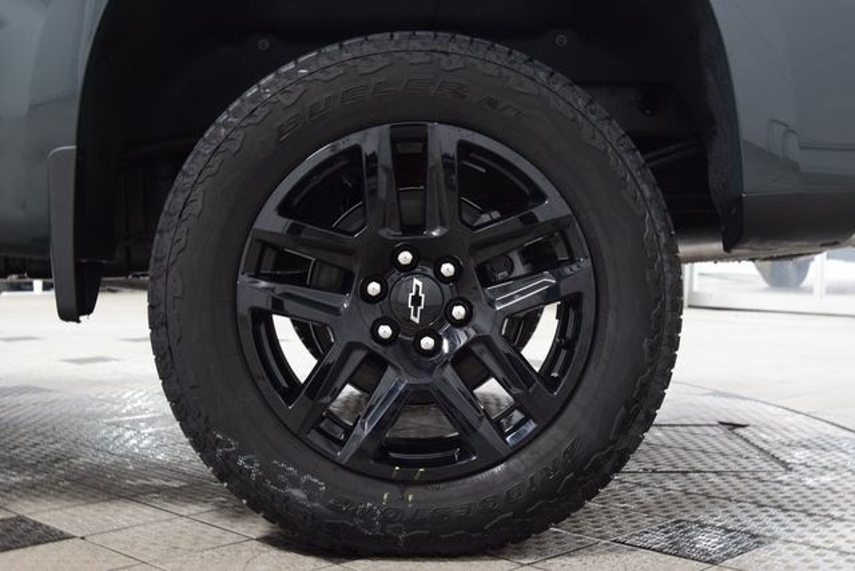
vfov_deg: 28.1
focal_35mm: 48
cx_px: 428
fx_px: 1140
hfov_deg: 41.1
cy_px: 286
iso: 1400
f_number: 6.3
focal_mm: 32
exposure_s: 1/15
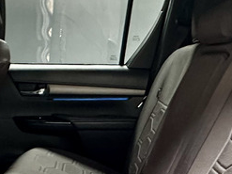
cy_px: 165
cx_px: 81
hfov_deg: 33.0
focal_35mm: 58
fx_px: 389
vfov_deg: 24.3
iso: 1000
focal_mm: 2.22
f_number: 2.2
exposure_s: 1/60
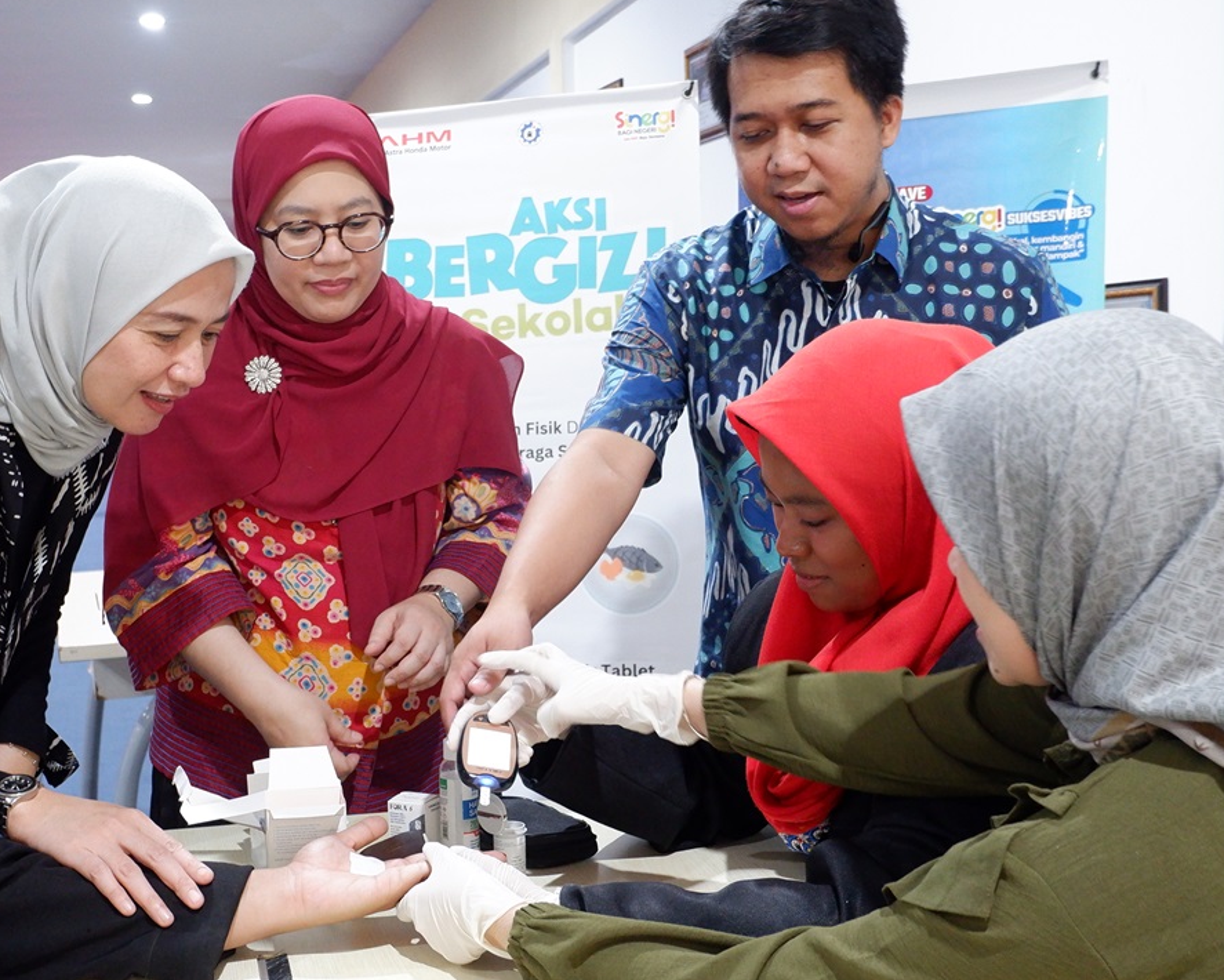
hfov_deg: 40.0
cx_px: 437
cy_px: 482
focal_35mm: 46
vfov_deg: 32.8
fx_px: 1667
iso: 2500
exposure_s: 1/40
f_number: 4
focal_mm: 19.2
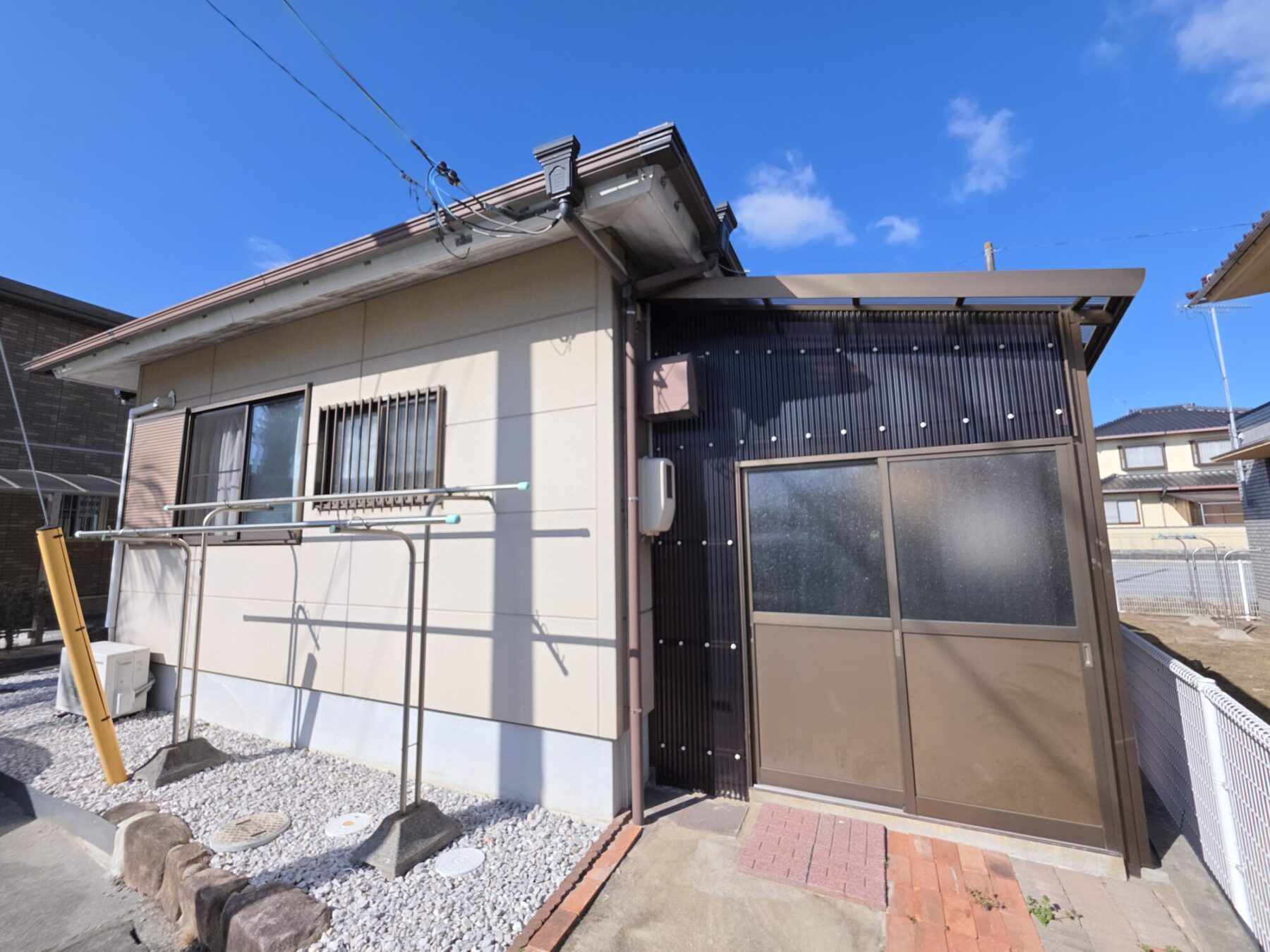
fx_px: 477
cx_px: 635
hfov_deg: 106.2
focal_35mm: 13
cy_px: 476
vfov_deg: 89.9
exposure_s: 1/909
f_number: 1.9
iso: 20
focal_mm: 2.2
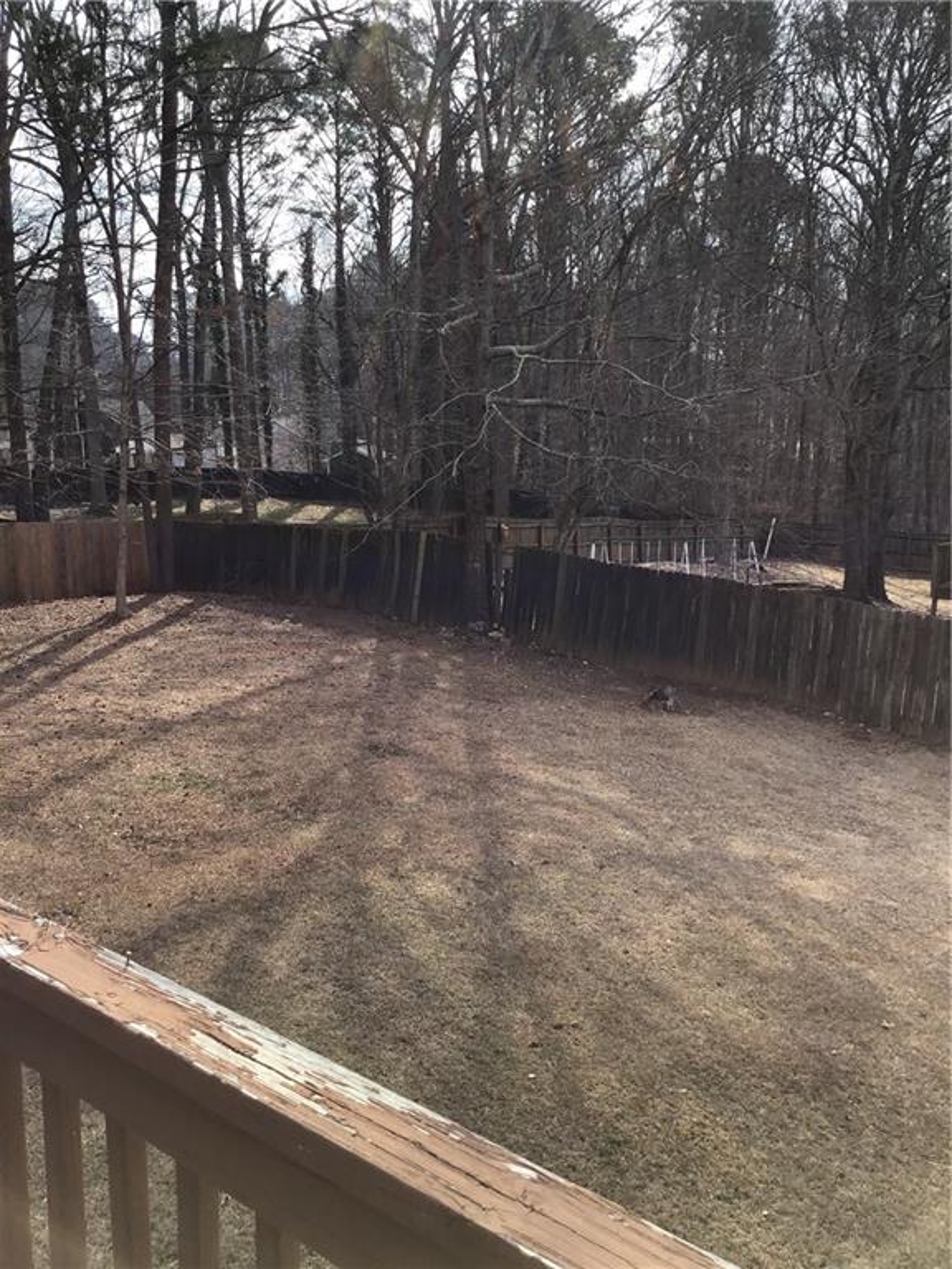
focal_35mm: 31
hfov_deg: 45.4
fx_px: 1137
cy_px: 634
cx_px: 476
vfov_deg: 58.4
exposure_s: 1/448
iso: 25
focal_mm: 3.3
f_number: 2.4
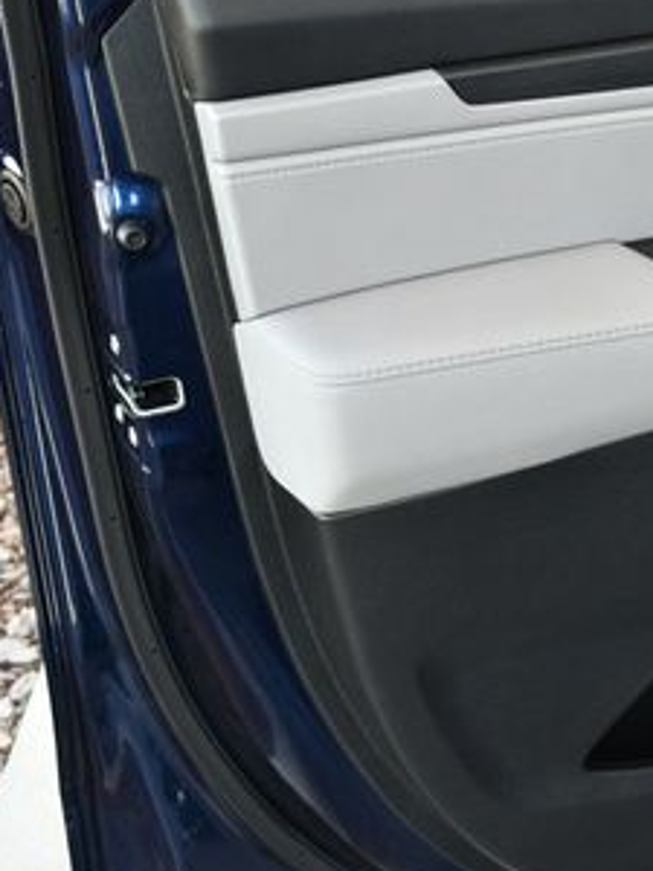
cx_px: 731
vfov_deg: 26.3
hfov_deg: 19.0
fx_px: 1861
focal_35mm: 74
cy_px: 418
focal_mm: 18
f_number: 3.5
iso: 400
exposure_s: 1/250
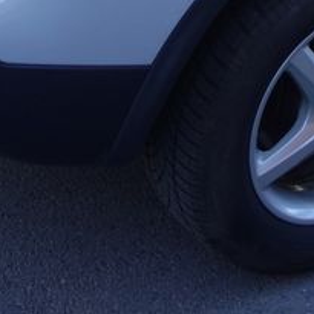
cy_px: -168
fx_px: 1221
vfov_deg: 13.7
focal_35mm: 119
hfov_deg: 14.2
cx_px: 389
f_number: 1.8
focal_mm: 10.4
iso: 125
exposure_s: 1/640
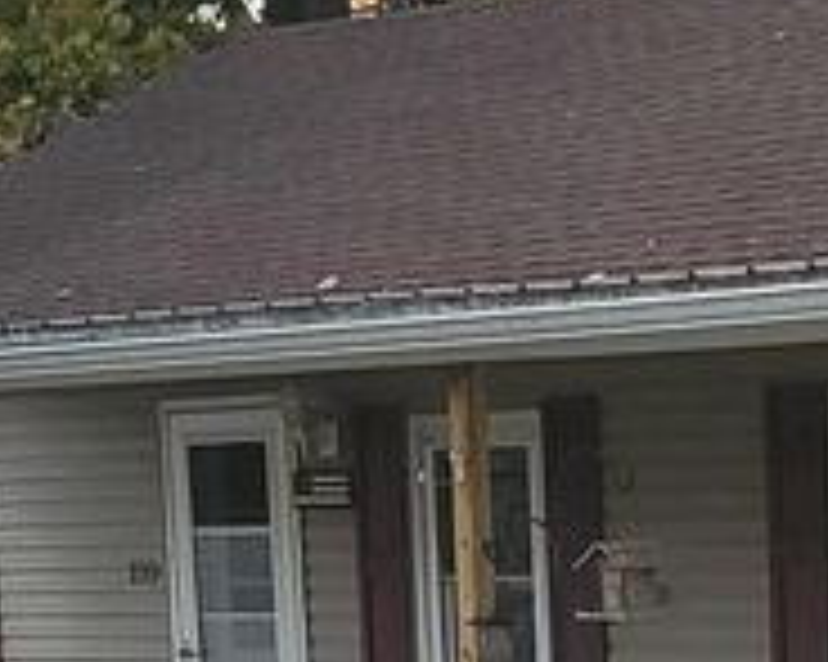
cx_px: 828
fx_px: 1690
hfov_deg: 26.1
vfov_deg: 22.1
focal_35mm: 69
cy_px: 432
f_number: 2.4
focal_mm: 4.3
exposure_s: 1/120
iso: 100
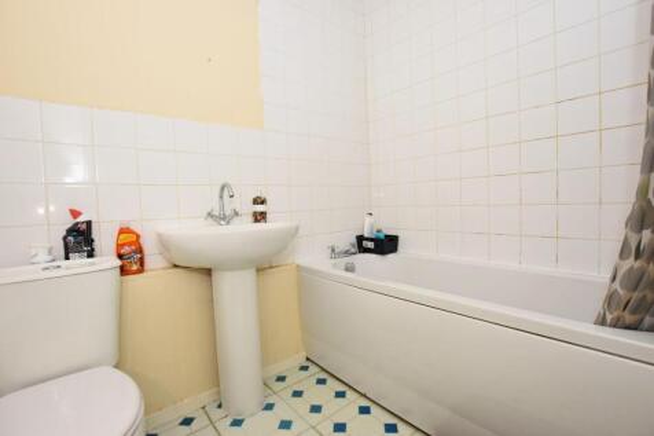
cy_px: 218
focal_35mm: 16
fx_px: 300
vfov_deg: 72.0
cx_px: 327
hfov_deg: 95.0
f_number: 4
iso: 1100
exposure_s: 1/60
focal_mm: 11
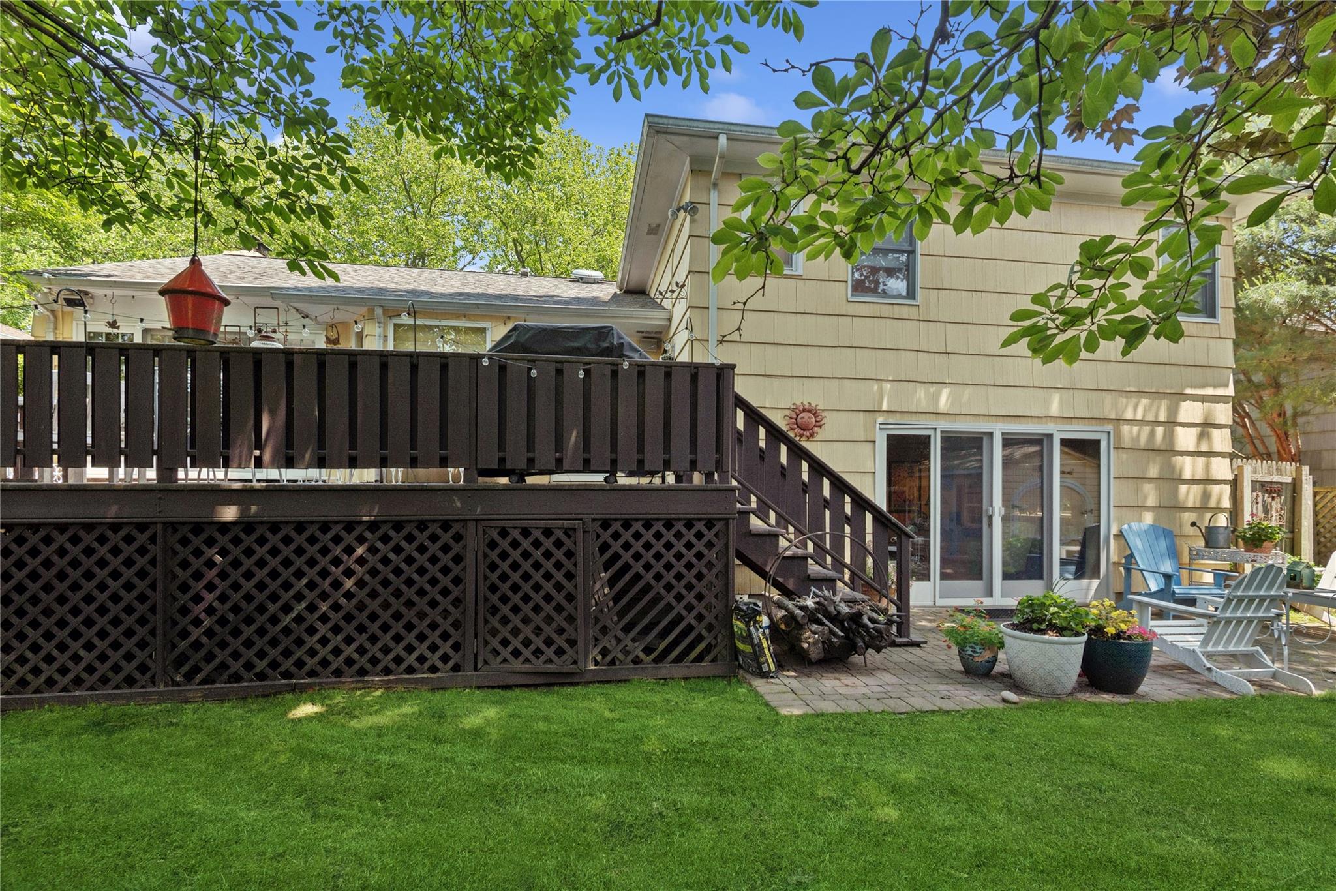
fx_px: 594
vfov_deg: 73.8
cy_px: 446
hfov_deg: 96.7
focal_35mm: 16
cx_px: 668
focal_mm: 16
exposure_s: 1/200
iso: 200
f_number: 9
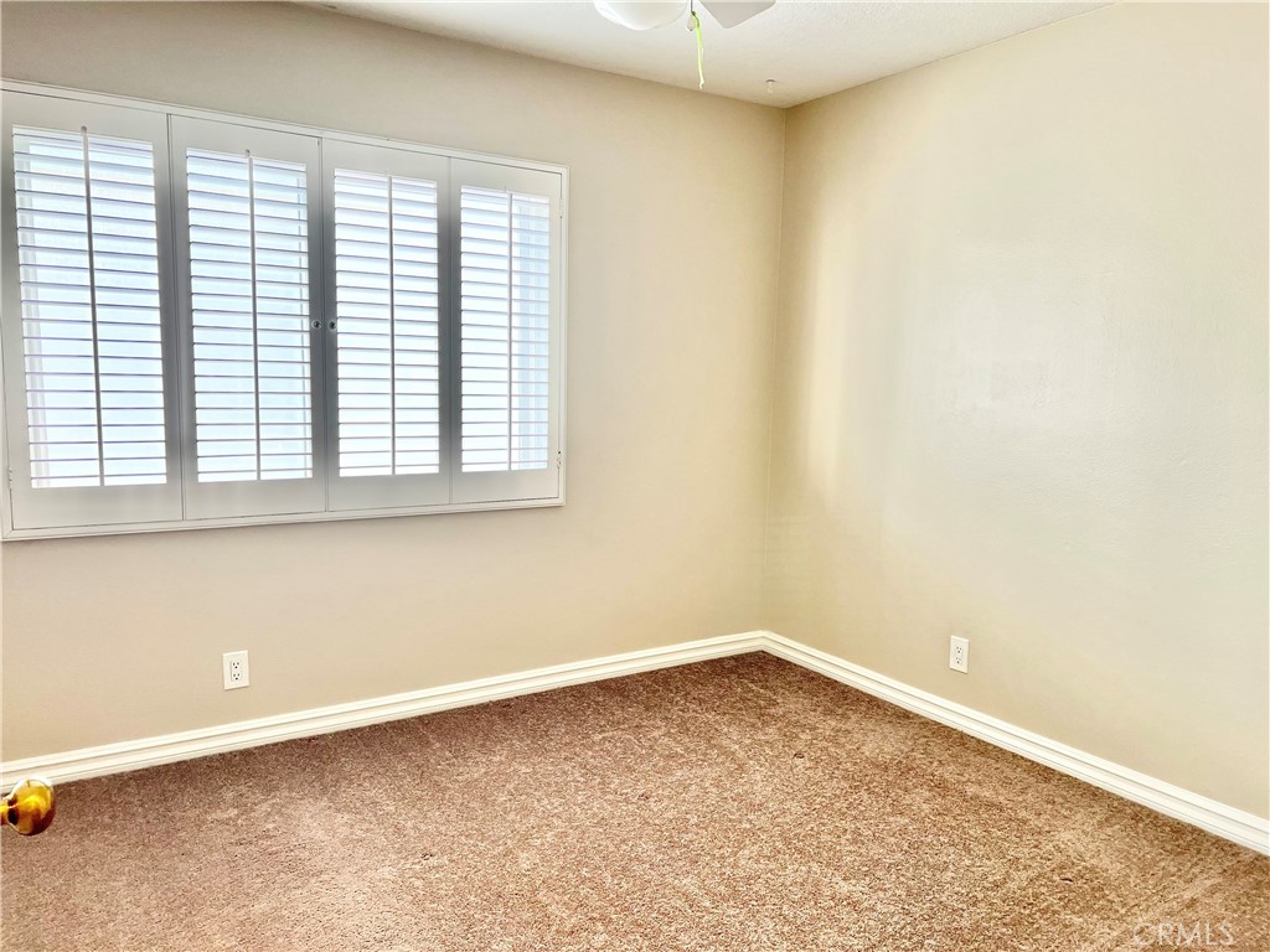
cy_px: 476
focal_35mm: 26
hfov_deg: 67.3
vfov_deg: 53.1
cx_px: 635
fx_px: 954
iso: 64
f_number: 1.5
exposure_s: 1/122
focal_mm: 5.7
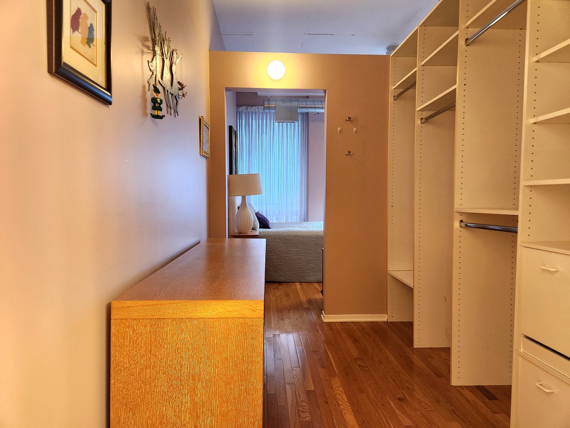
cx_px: 285
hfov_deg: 73.9
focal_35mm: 23
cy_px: 214
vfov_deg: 58.9
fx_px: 379
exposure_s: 1/120
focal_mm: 5.4
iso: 400
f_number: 1.8
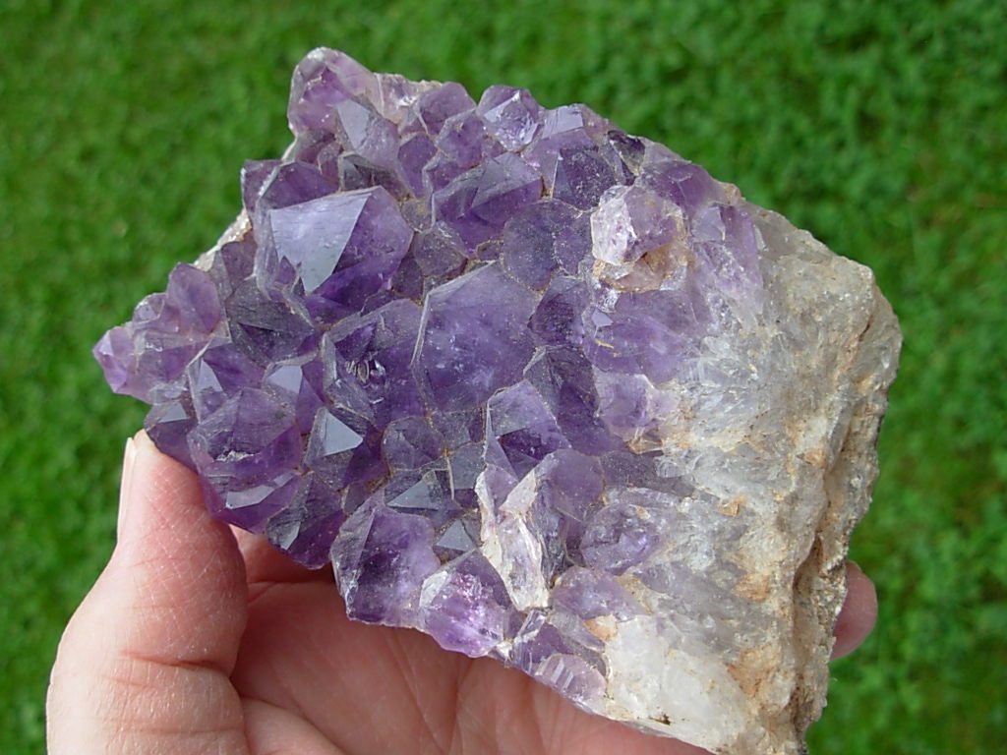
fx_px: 1105
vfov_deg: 37.7
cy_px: 378
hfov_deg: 49.0
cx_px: 504
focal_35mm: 38
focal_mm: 6.3
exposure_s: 1/304
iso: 50
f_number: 2.9
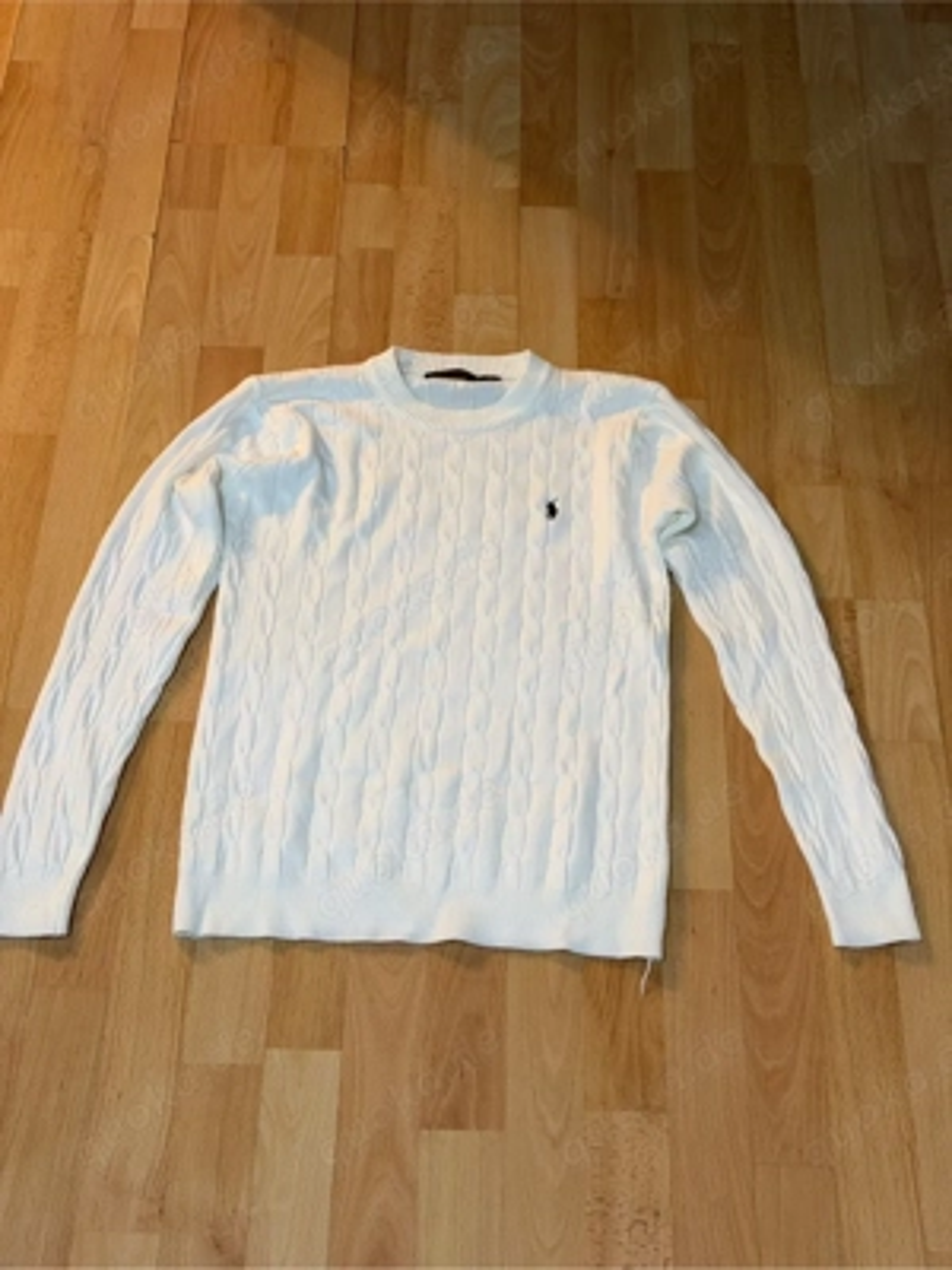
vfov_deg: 39.7
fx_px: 1760
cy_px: 635
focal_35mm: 48
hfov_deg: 30.3
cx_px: 476
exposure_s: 1/33
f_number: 1.78
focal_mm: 6.76
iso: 200
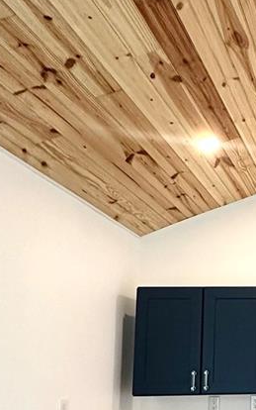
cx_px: 405
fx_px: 480
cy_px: 332
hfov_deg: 22.9
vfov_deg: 43.9
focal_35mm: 43
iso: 320
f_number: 2.2
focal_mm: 2.22
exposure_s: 1/59
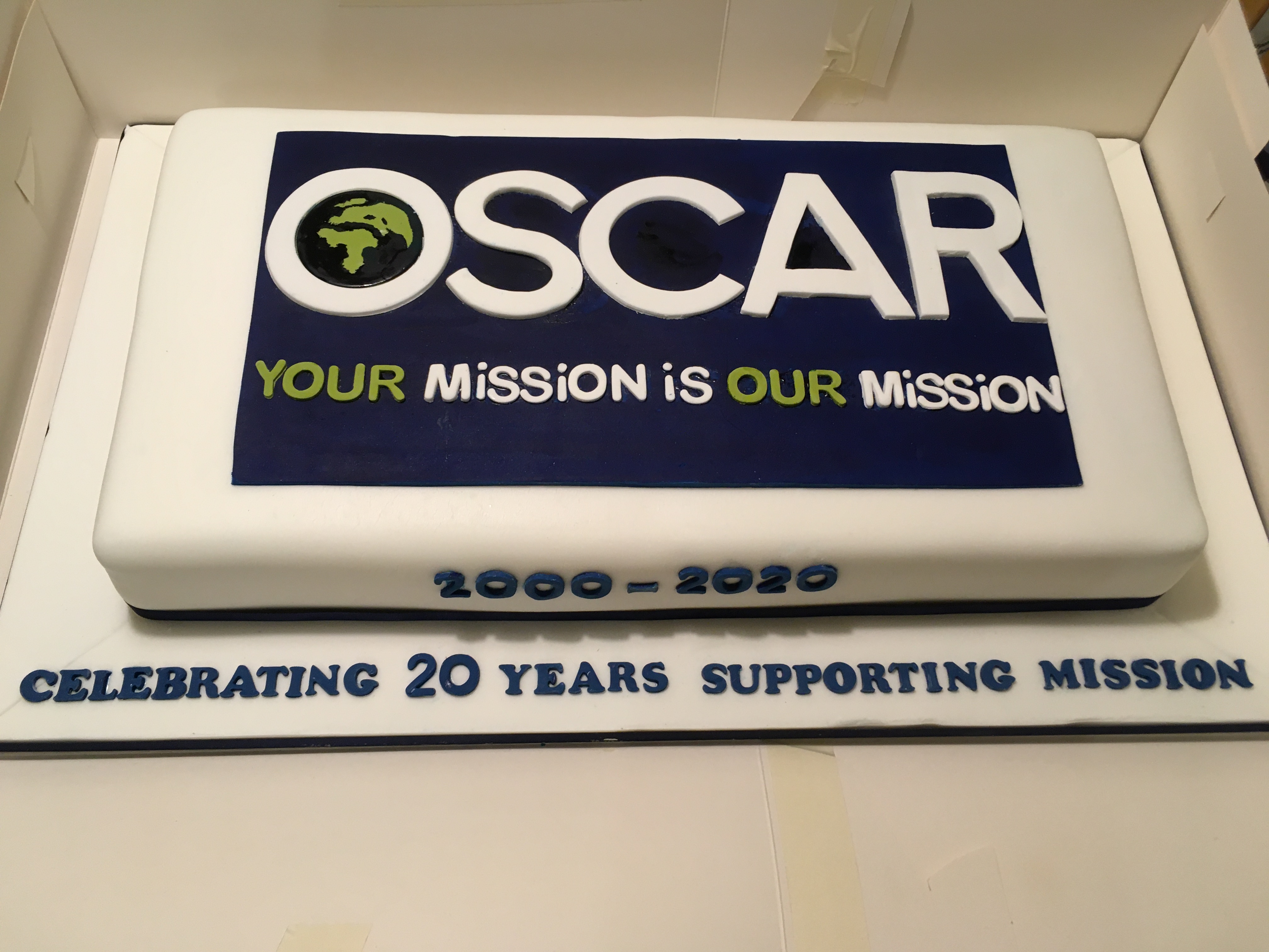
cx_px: 634
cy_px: 476
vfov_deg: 48.2
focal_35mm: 29
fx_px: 1063
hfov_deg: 61.7
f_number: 2.2
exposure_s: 1/33
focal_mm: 4.15
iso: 100
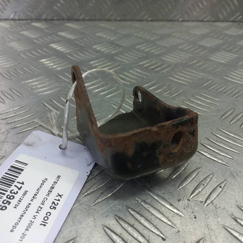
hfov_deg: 54.0
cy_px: 121
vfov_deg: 54.0
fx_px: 238
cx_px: 123
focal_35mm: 30
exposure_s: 1/50
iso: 64
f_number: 1.8
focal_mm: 4.6
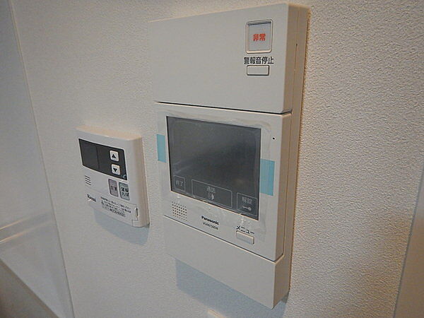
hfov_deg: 71.6
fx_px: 294
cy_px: 159
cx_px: 212
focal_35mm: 24
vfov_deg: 56.8
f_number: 2.8
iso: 400
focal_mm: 4.3
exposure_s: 1/80
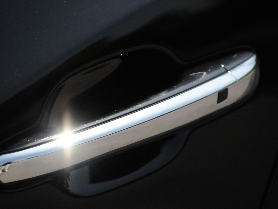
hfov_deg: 8.9
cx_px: 129
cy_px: 98
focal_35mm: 223
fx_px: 1791
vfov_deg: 6.7
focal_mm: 120
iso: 2000
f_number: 5.6
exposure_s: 1/8000
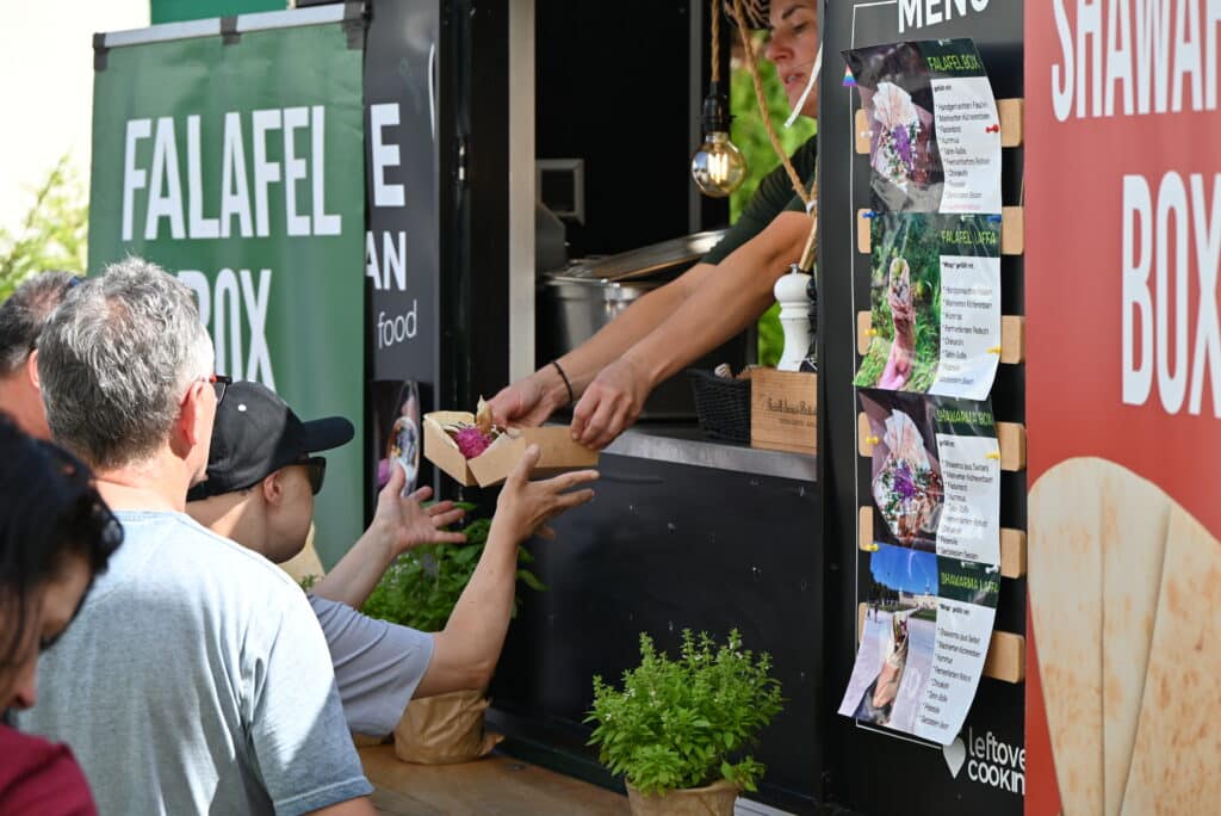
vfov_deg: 13.4
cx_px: 610
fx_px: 3461
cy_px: 408
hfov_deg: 20.0
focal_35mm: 102
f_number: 6.3
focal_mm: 102
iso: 140
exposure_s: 1/250
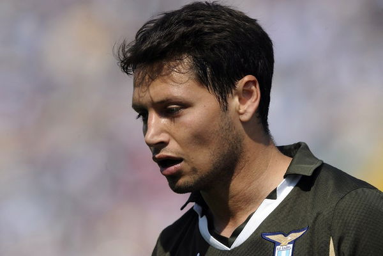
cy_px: 128
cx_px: 192
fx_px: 8510
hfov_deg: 2.6
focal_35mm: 800
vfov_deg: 1.7
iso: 250
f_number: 6.3
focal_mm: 800
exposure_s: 1/800
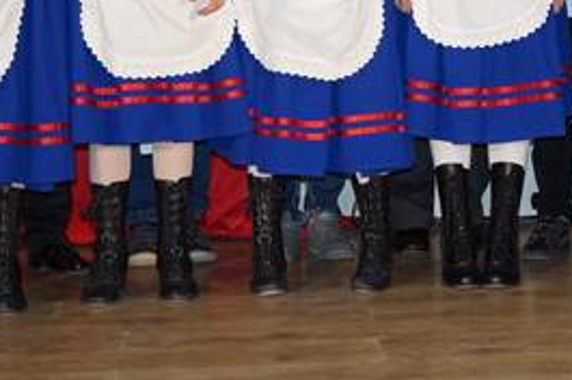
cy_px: -31
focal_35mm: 119
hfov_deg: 16.8
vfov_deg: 11.3
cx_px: 594
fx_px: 1888
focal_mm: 30
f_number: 4.5
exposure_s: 1/60
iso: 640
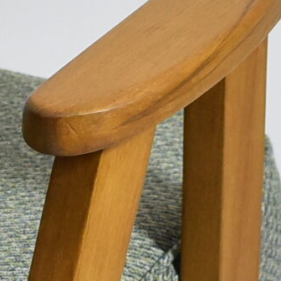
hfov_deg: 5.8
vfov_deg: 5.9
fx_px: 2709
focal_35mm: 295
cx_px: -204
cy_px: 395
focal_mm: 26
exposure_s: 1/125
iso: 1000
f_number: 4
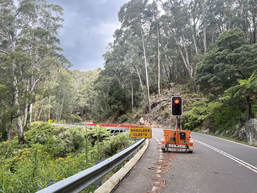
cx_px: 128
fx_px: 193
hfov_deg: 67.3
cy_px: 96
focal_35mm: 26
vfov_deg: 53.1
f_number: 1.5
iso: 50
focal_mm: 5.7
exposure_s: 1/687
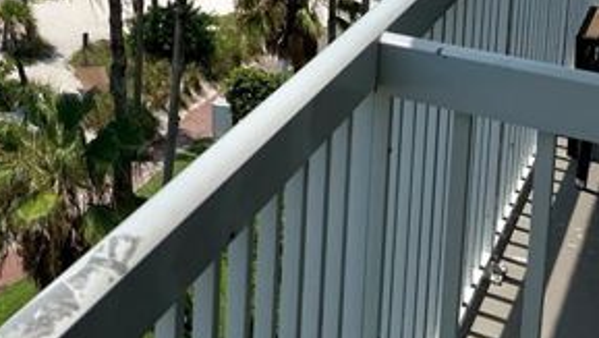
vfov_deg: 15.9
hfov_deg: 27.4
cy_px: -189
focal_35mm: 69
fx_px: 1097
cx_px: -94
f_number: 1.5
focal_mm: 5.7
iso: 50
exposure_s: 1/10309
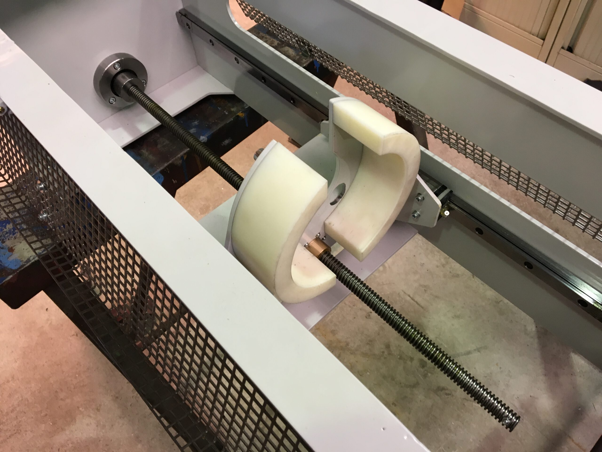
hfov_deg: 61.7
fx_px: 504
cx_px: 301
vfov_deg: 48.2
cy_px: 226
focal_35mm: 29
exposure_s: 1/33
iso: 100
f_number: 2.2
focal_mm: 4.15
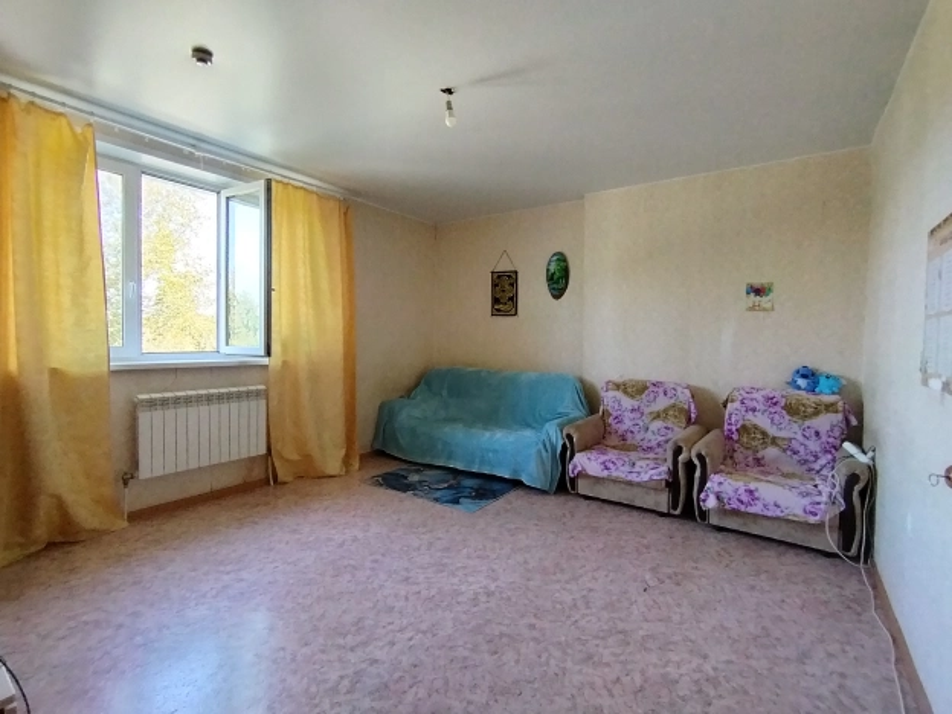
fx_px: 468
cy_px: 357
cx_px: 476
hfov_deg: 91.0
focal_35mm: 17
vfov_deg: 74.7
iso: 210
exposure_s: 1/50
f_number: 2.2
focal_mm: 1.42
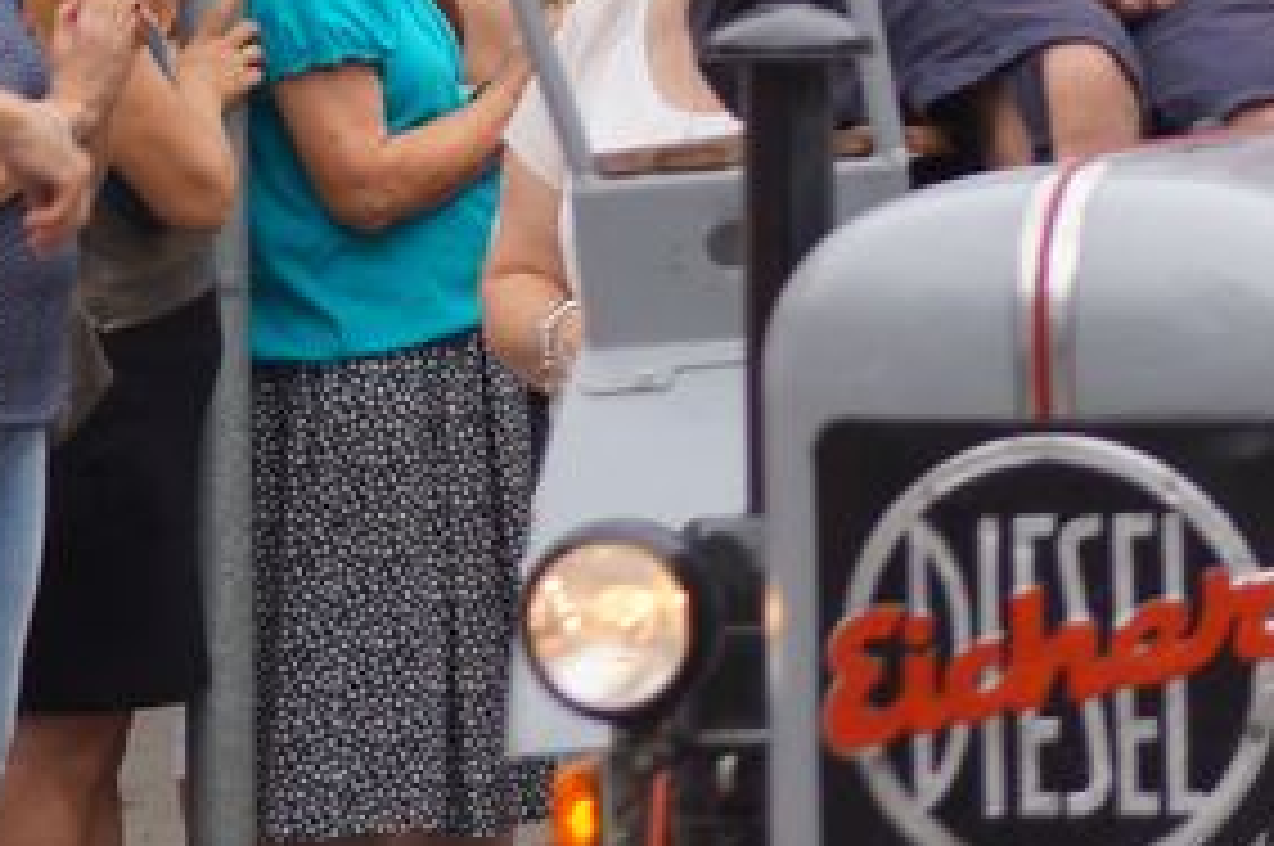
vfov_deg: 2.5
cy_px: -475
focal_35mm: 542
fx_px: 19158
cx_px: 1661
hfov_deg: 3.8
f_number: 4.5
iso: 100
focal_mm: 100
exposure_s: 1/250
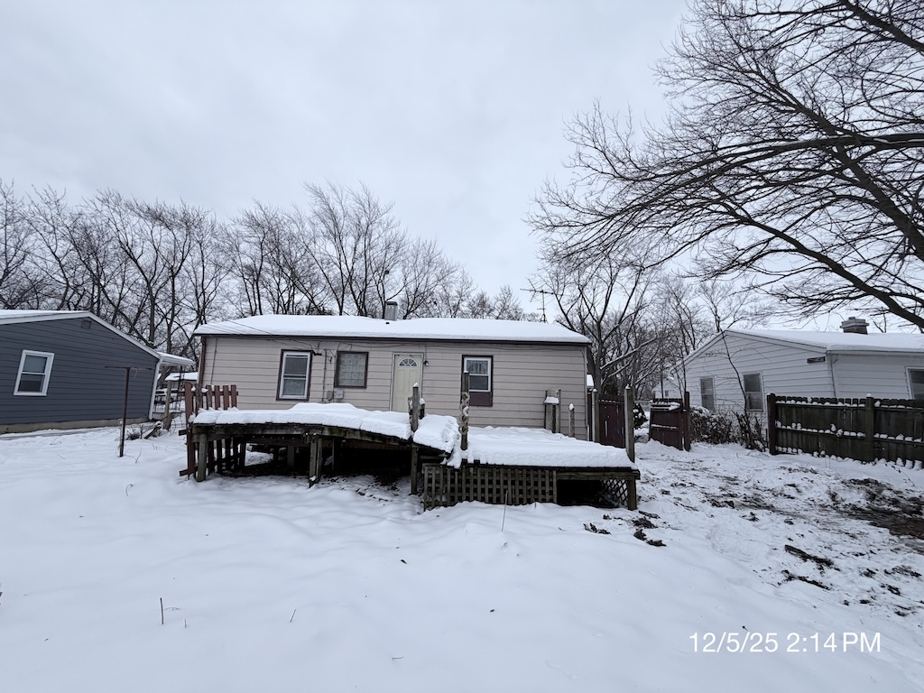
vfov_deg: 85.7
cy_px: 346
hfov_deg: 102.1
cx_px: 462
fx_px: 374
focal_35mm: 14
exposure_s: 1/770
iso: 32
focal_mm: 2.22
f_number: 2.2
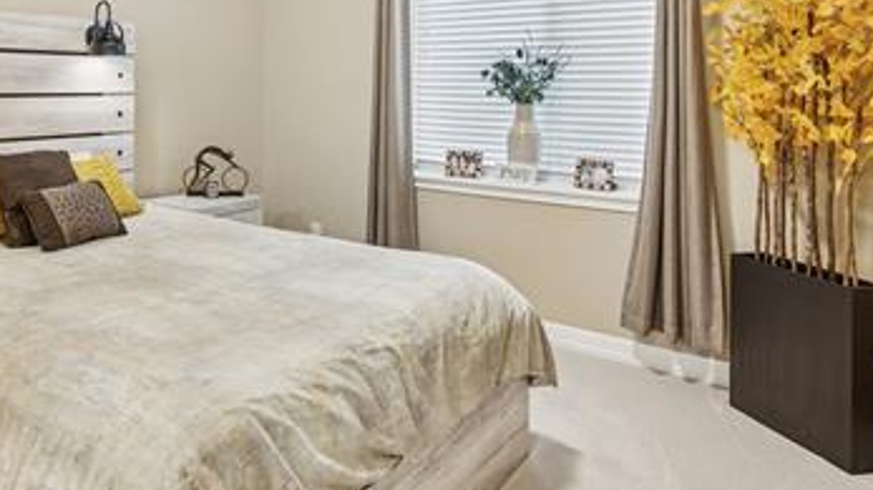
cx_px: 299
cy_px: 98
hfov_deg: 64.6
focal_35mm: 29
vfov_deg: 38.6
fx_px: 671
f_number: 2.8
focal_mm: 15
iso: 400
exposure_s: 1/25
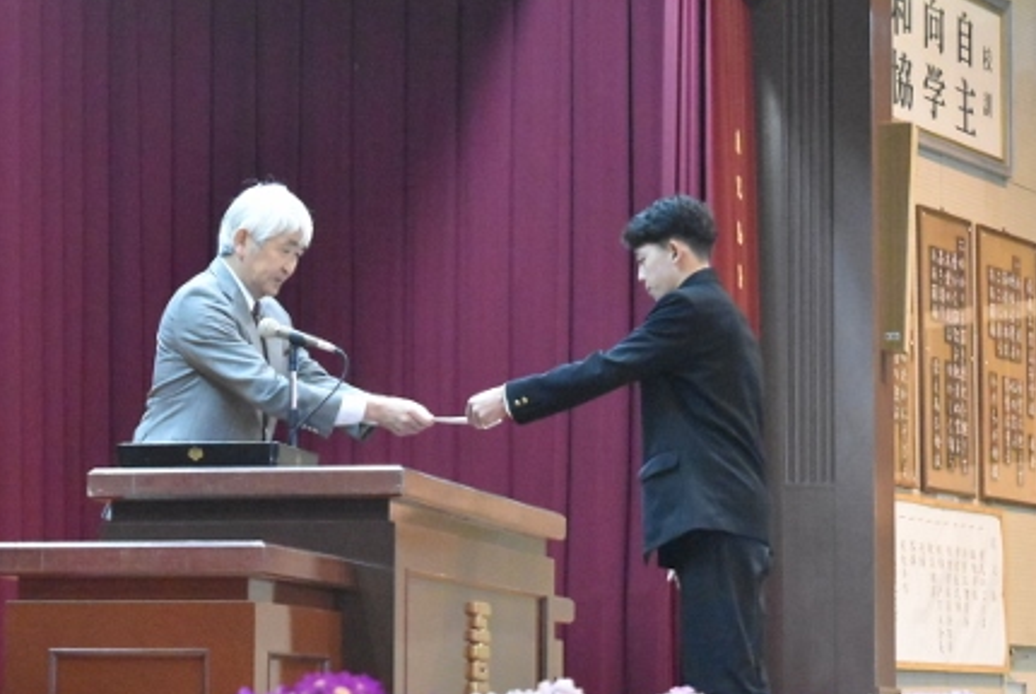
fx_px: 3537
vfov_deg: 11.2
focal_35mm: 123
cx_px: 328
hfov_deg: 16.6
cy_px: 345
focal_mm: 55
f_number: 5.6
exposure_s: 1/60
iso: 12800
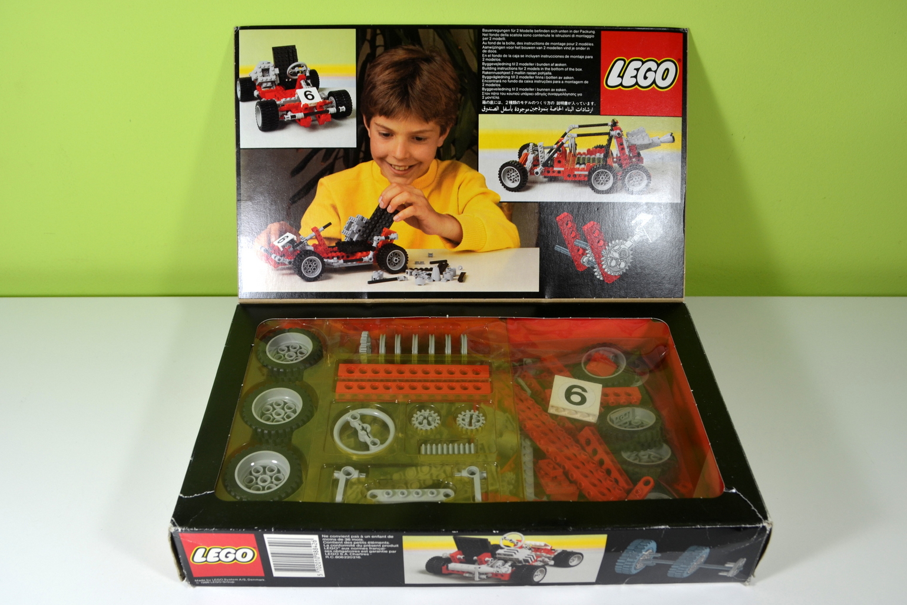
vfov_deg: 46.4
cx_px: 464
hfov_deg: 65.5
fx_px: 705
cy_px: 301
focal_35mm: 28
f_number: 5
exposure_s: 1/15
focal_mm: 18
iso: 125
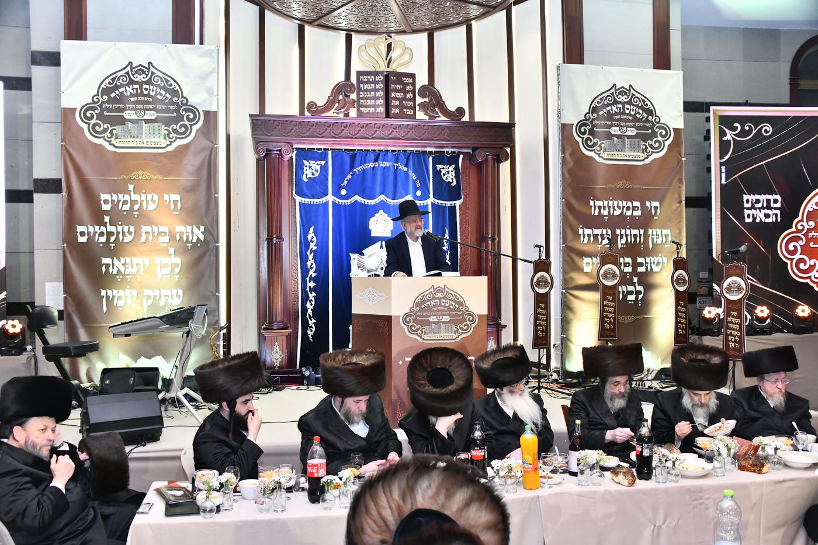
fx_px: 727
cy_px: 272
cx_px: 409
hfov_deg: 58.7
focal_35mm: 32
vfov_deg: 41.1
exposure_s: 1/100
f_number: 5.6
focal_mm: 32
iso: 3200
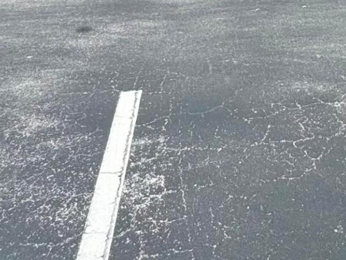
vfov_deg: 18.2
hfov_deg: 25.8
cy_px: -165
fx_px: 690
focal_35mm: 69
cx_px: 393
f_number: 2.2
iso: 50
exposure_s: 1/2028
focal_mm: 2.22
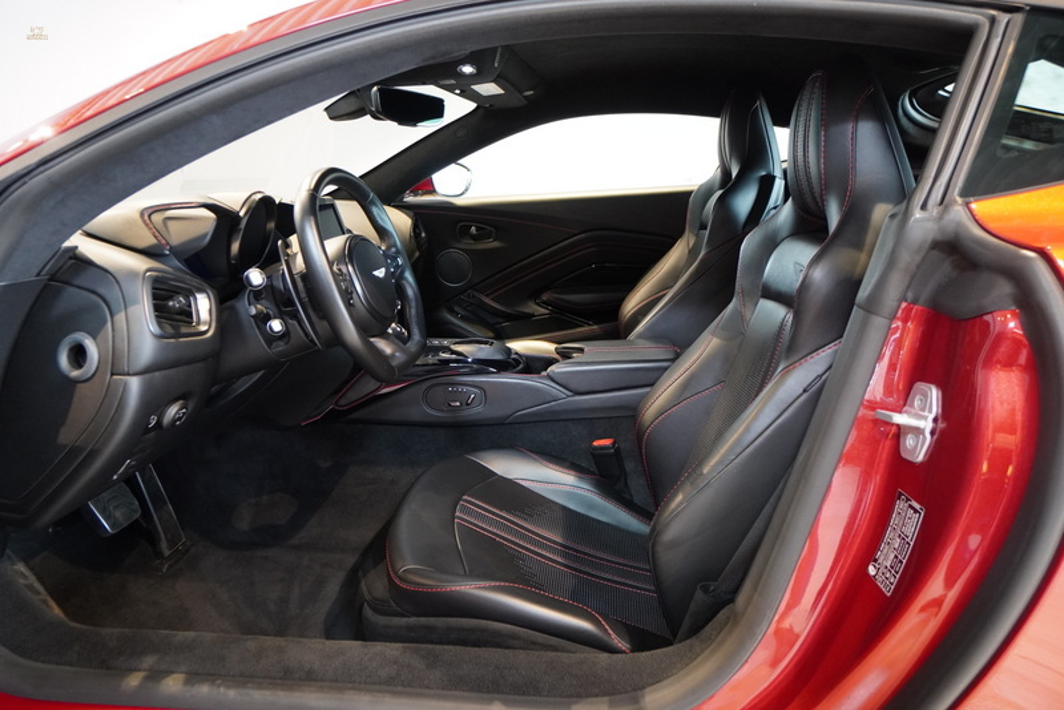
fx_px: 665
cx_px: 532
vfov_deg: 56.2
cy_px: 355
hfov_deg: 77.3
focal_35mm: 22
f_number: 4
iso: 2000
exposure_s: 1/15
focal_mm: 15
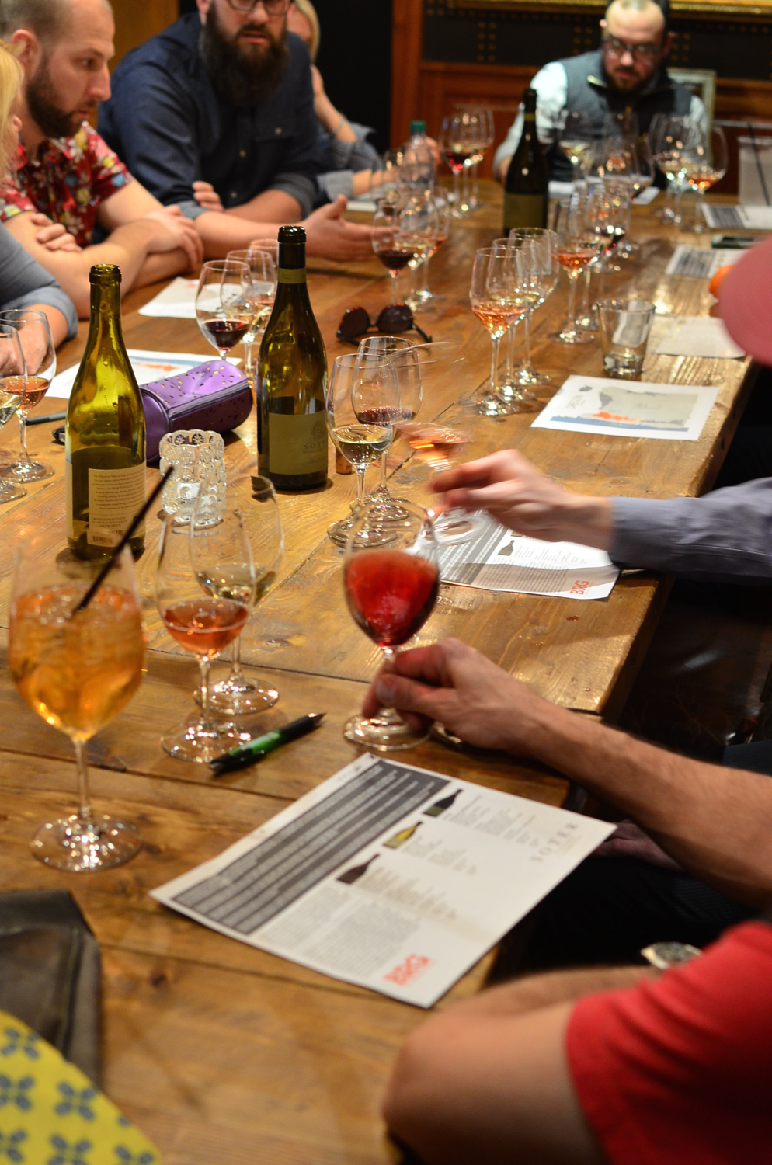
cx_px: 386
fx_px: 1696
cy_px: 582
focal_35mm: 52
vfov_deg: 37.9
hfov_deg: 25.6
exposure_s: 1/40
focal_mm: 35
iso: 800
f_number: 3.5
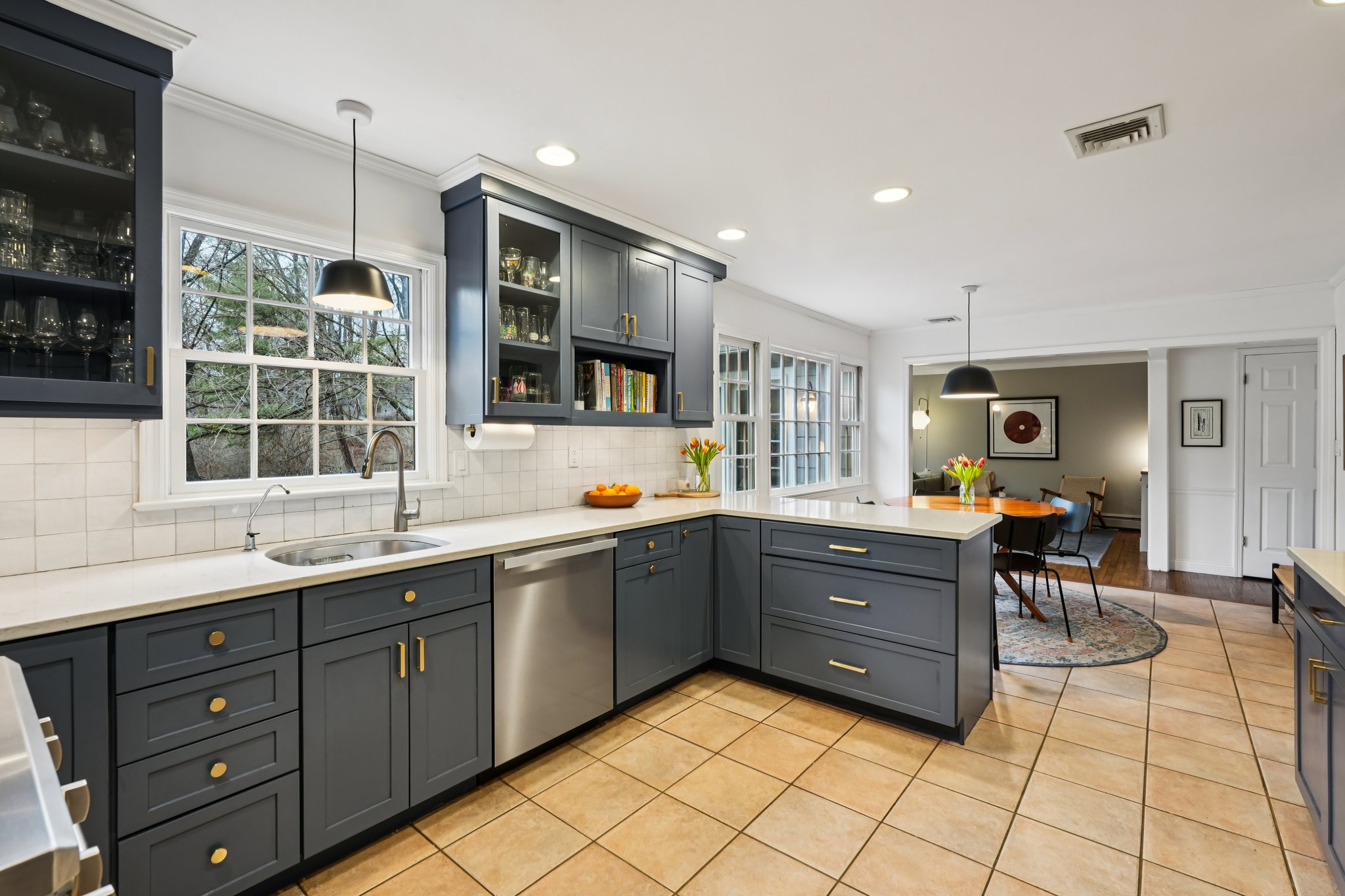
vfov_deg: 73.7
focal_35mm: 16
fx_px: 598
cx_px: 672
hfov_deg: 96.7
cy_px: 448
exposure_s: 1/10
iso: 400
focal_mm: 16
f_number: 8
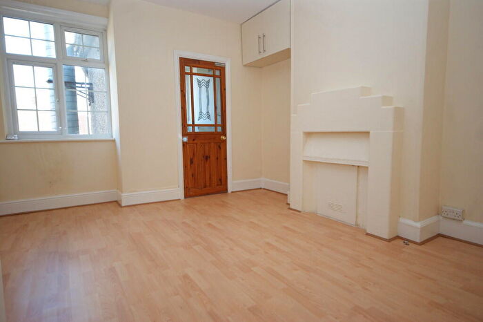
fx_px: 302
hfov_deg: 77.3
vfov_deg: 56.1
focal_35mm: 22
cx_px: 242
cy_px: 161
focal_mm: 15
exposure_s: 1/60
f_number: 5.6
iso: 400
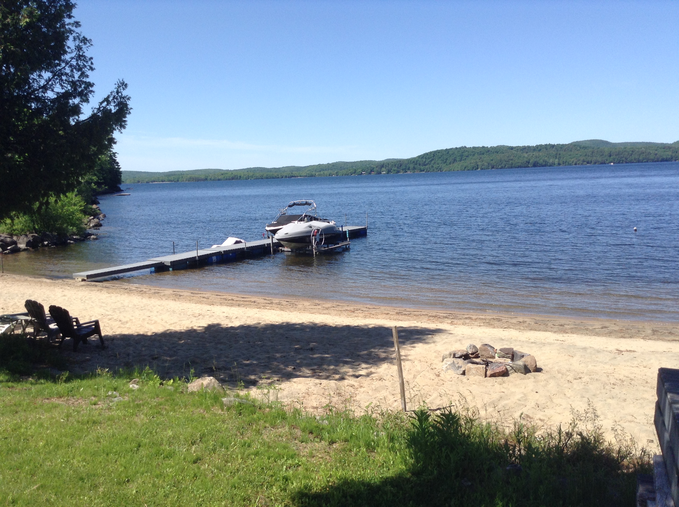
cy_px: 254
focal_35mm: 33
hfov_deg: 55.4
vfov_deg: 42.8
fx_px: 646
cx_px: 340
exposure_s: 1/999
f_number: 2.4
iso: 32
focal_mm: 3.3
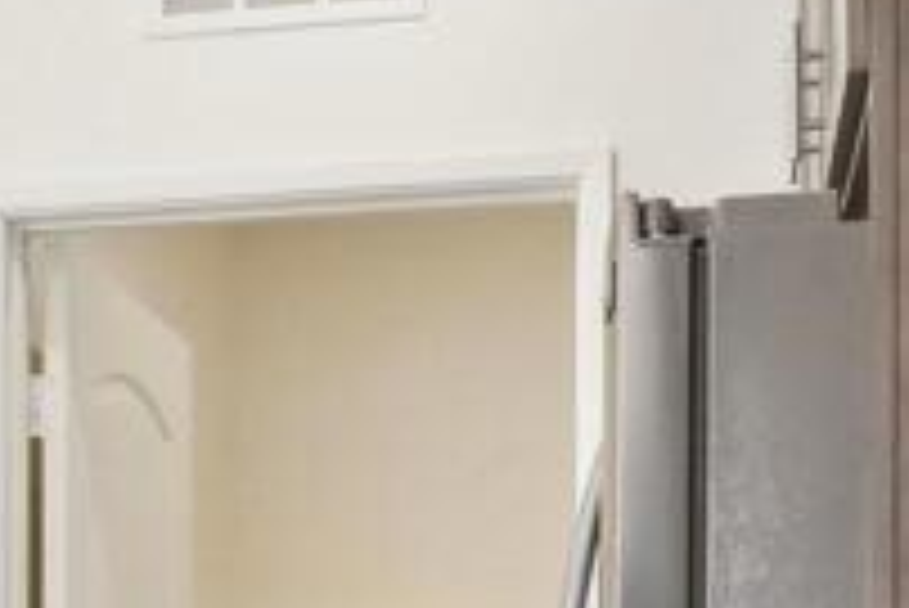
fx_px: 2047
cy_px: 752
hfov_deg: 24.7
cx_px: 198
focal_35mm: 81
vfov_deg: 16.1
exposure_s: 1/45
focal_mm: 16
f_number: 16
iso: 3200
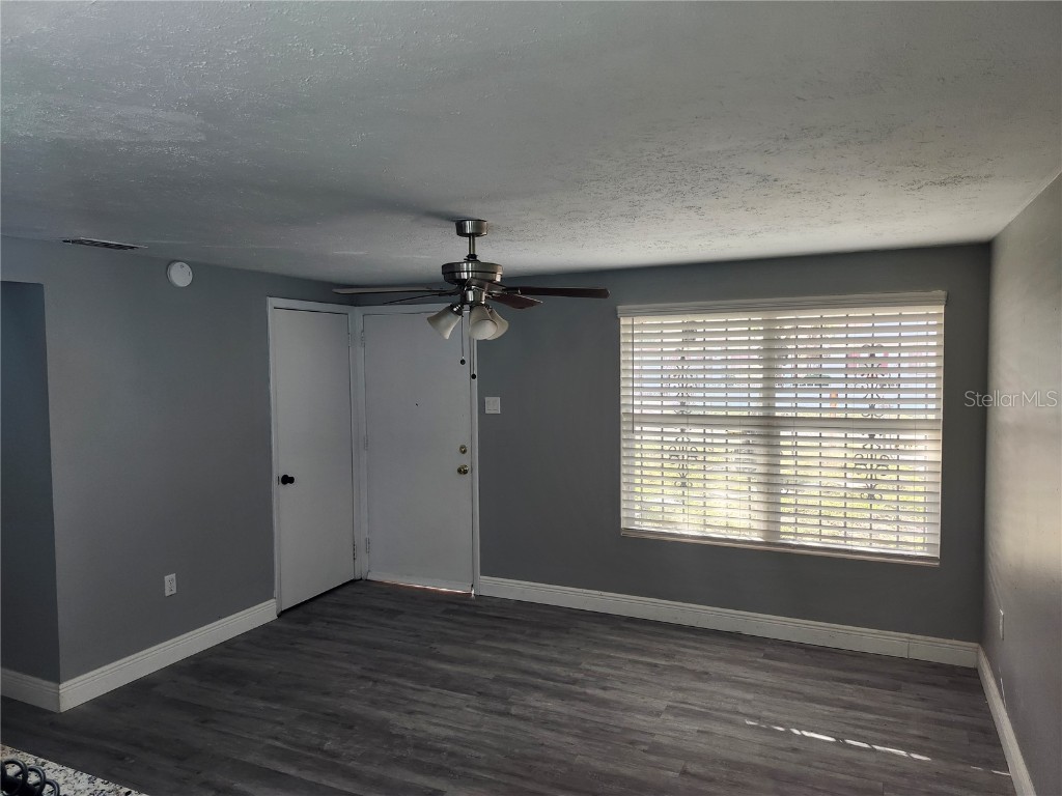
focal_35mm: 23
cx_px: 531
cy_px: 398
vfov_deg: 58.9
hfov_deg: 73.9
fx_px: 706
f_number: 1.8
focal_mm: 5.54
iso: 200
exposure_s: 1/120
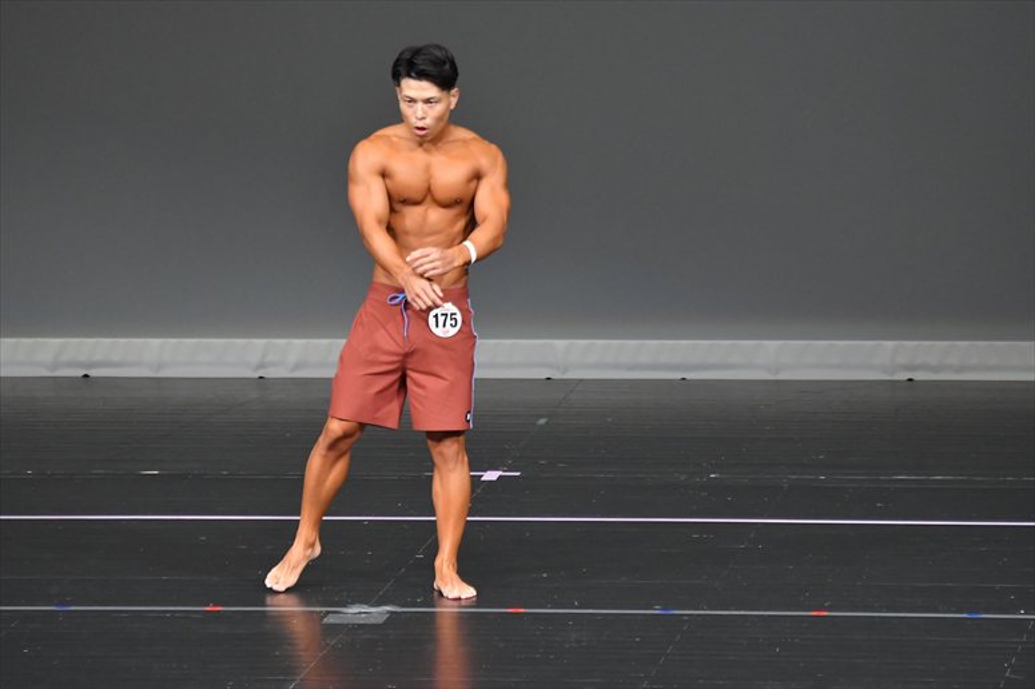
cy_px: 344
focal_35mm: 345
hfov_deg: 6.0
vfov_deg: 4.0
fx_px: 9914
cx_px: 518
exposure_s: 1/400
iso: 5000
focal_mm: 230
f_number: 5.6
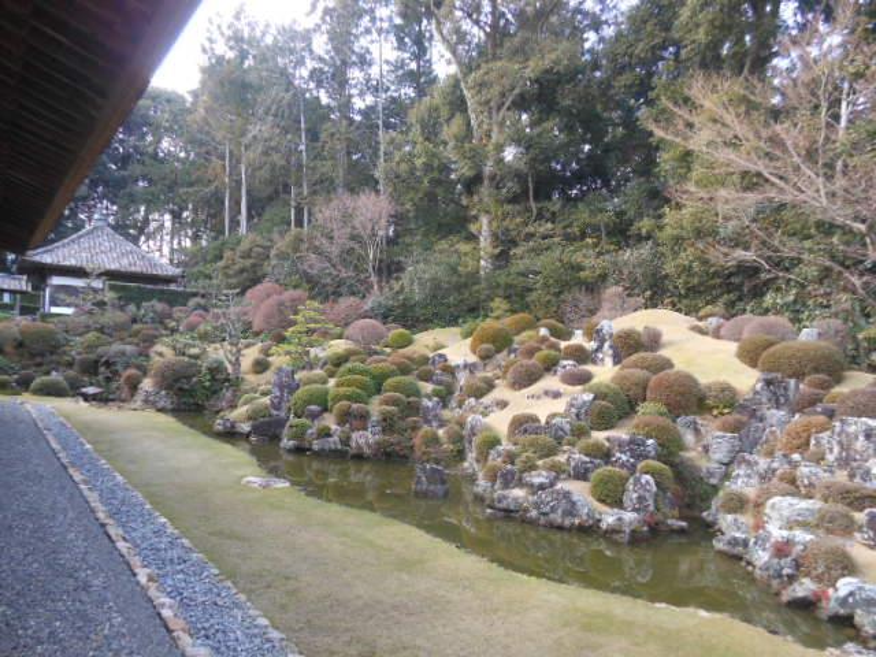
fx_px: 633
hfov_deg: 69.4
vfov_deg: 54.9
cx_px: 438
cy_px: 328
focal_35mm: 25
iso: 80
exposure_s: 1/40
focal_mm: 4.5
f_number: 3.2
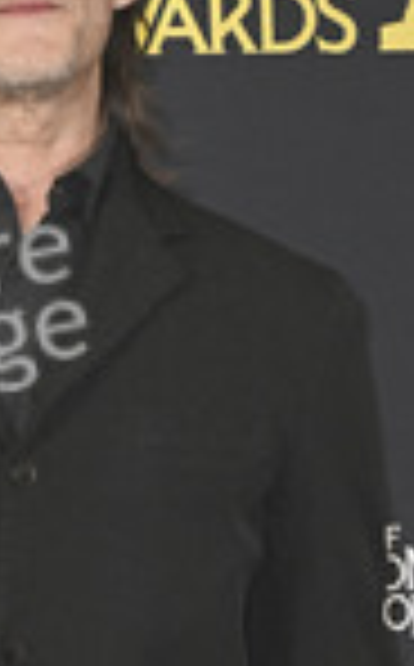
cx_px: -14
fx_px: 3842
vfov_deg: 9.9
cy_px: 558
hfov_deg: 6.1
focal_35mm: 212
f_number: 5.6
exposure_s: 1/320
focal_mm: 77
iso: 2000
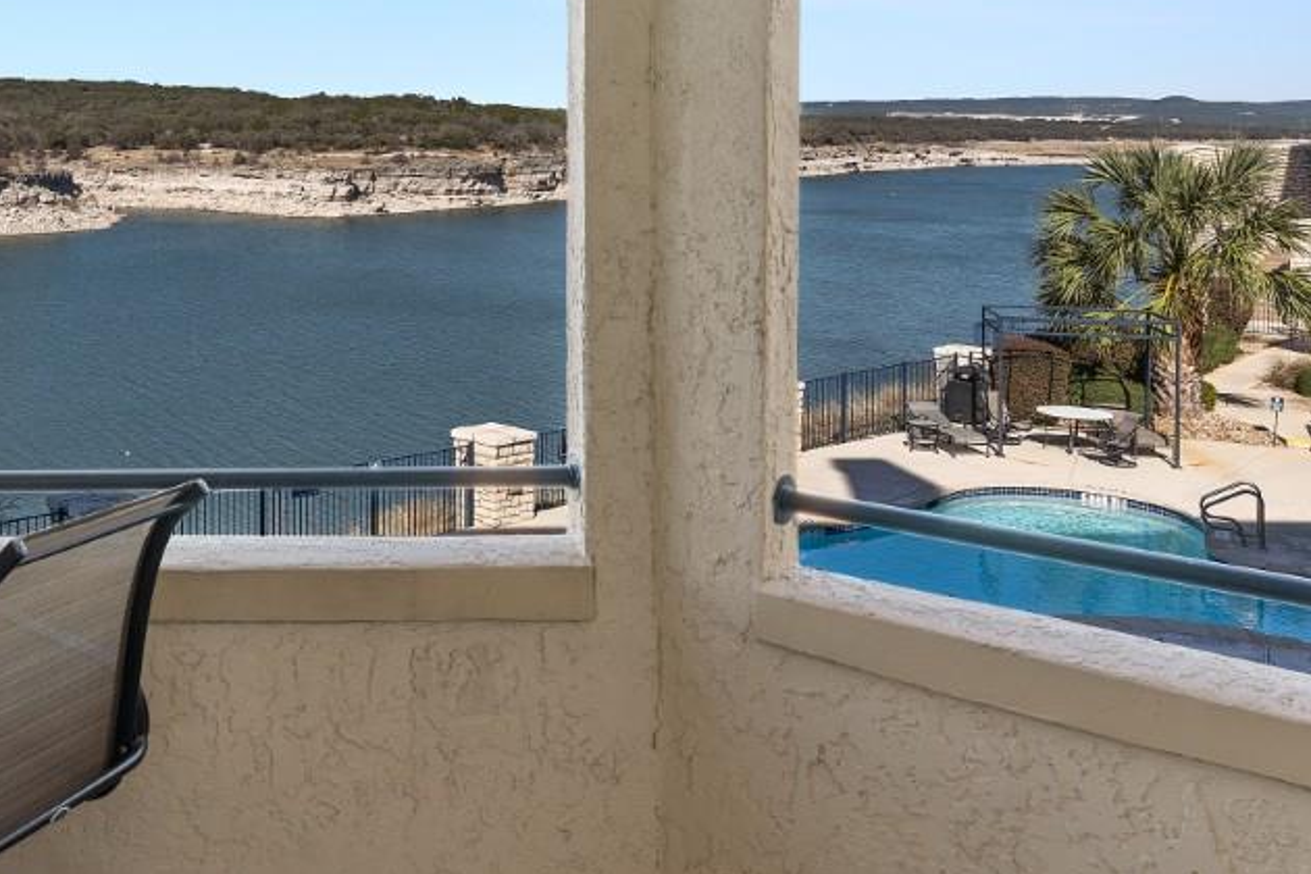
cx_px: 250
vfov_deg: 33.2
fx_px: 1420
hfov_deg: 46.7
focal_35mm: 39
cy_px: 166
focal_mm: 16
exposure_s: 1/30
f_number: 8
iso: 250
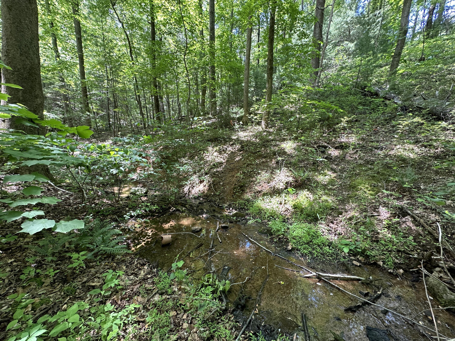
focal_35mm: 14
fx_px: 184
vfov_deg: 85.7
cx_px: 228
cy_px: 170
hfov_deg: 102.1
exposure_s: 1/99
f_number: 2.2
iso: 160
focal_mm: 2.22
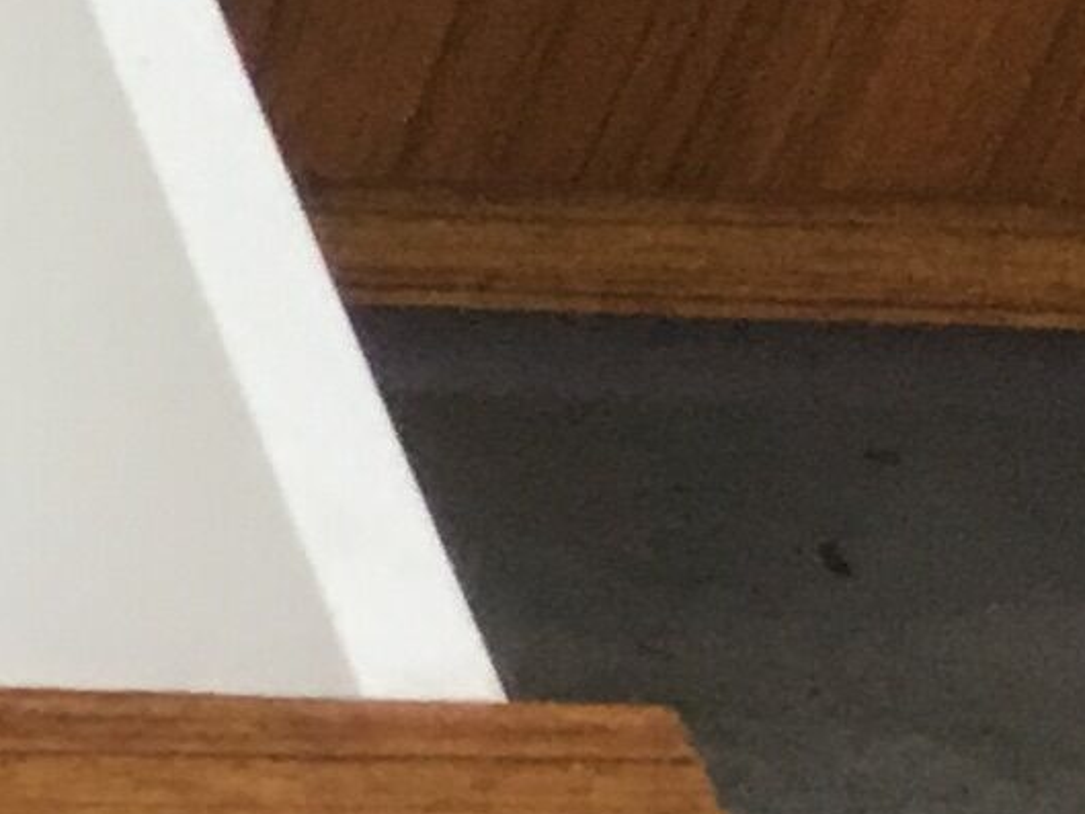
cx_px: -2500
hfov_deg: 7.5
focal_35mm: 221
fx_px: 6929
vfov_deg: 6.7
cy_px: -191
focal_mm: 4.15
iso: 50
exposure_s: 1/33
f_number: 2.2
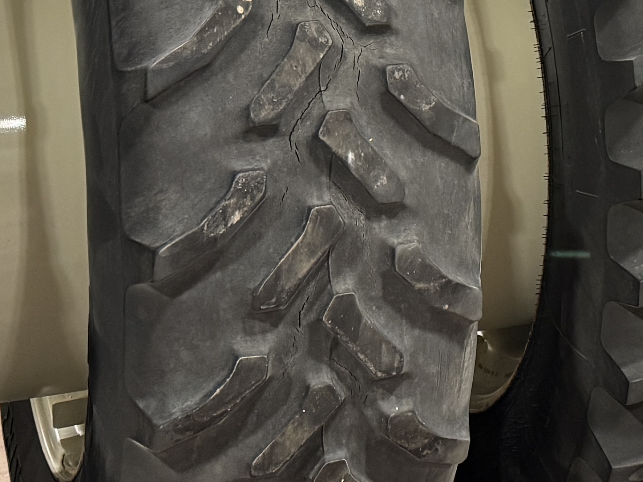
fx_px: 1857
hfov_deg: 18.7
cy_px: -75
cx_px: 741
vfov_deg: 14.4
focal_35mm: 100
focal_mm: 6.76
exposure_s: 1/60
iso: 400
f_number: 1.78
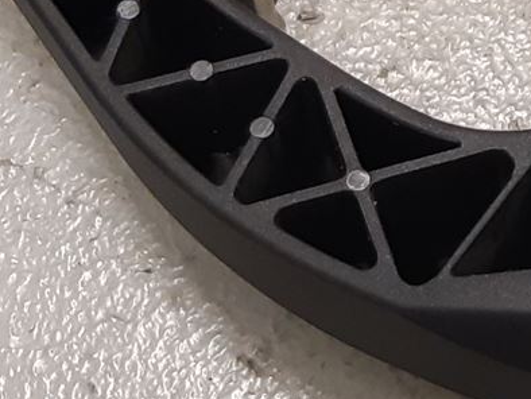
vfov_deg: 10.9
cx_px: 852
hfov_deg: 13.5
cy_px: -16
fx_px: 2072
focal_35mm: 135
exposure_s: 1/50
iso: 160
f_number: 1.7
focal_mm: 3.93
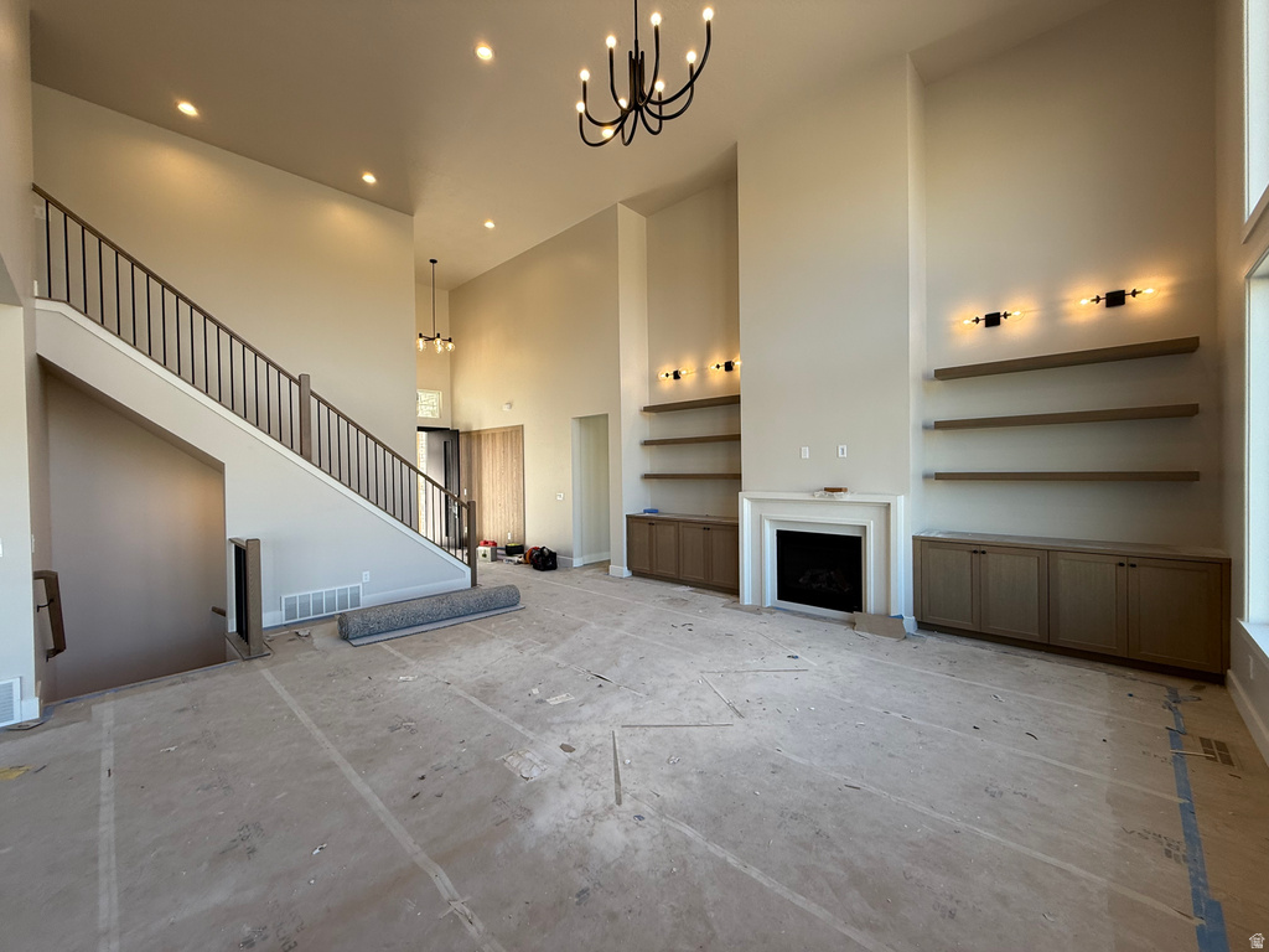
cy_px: 476
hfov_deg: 102.1
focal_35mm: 14
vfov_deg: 85.7
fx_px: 513
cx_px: 634
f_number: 2.2
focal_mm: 2.22
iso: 50
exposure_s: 1/120
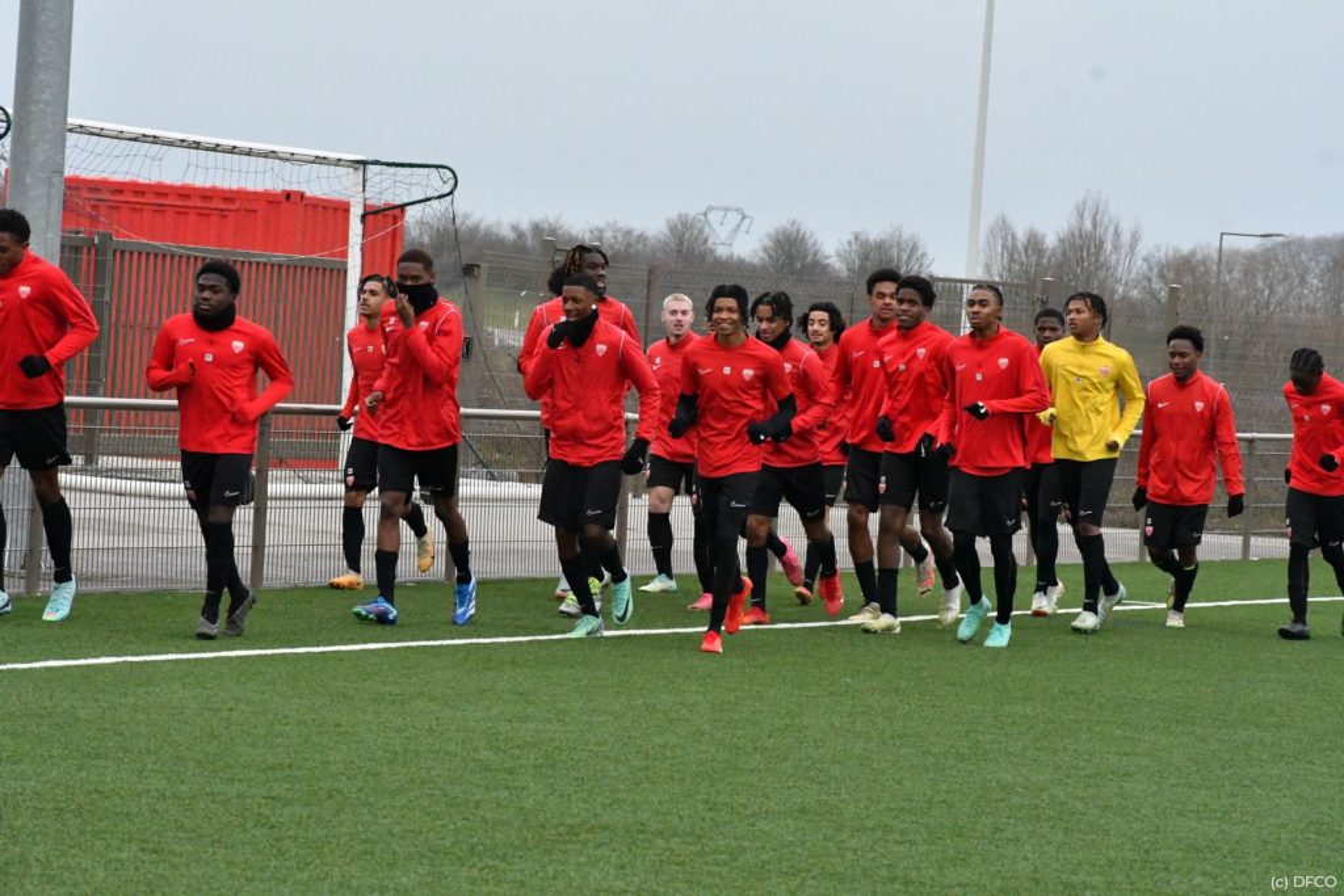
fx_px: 6832
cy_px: 448
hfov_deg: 11.2
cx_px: 672
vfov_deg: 7.5
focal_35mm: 183
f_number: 11
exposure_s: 1/2000
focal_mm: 122
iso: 10000
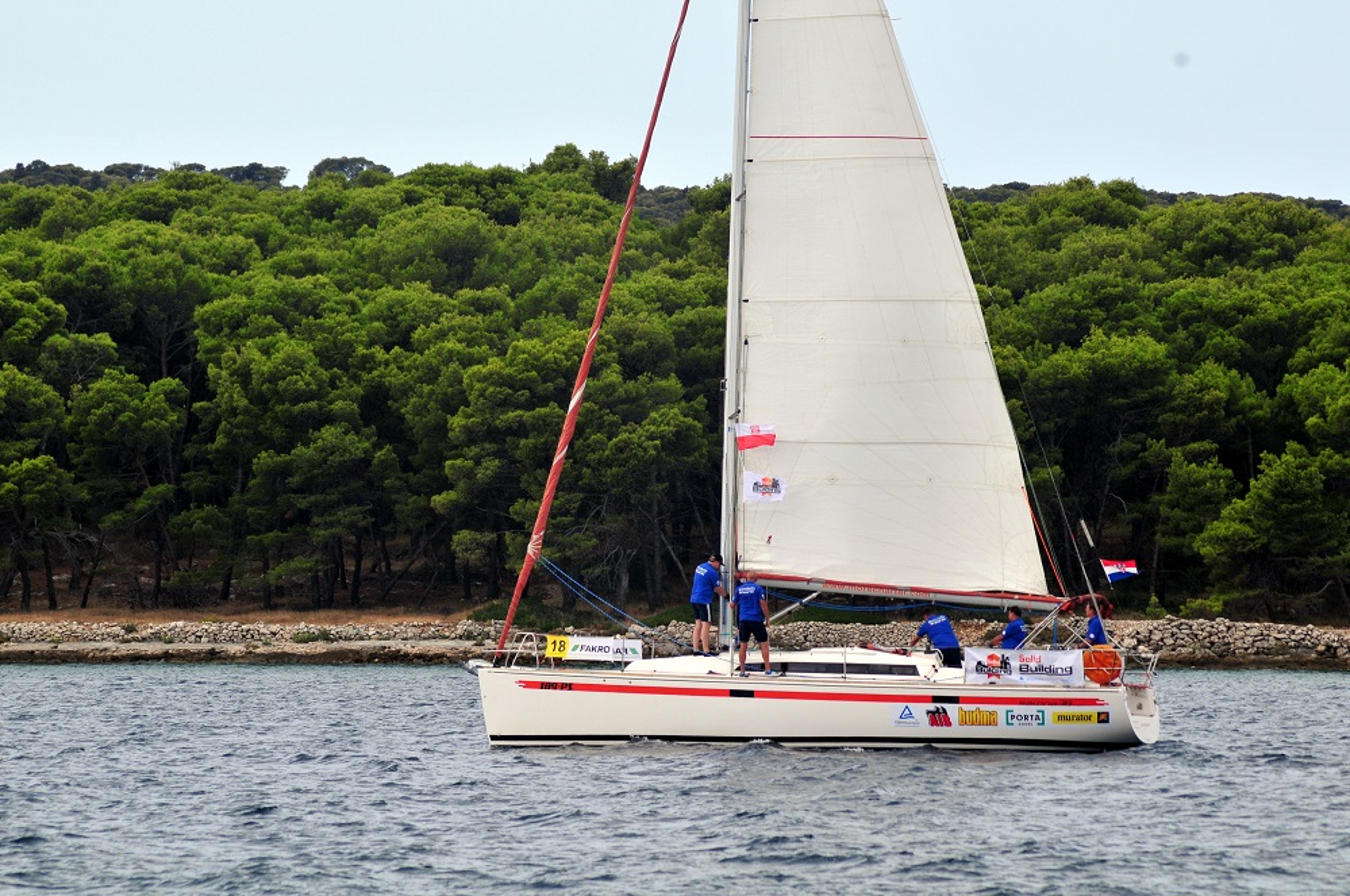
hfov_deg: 6.9
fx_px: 11234
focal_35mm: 300
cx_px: 675
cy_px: 448
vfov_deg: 4.6
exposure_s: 1/320
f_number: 9
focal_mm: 200
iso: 320
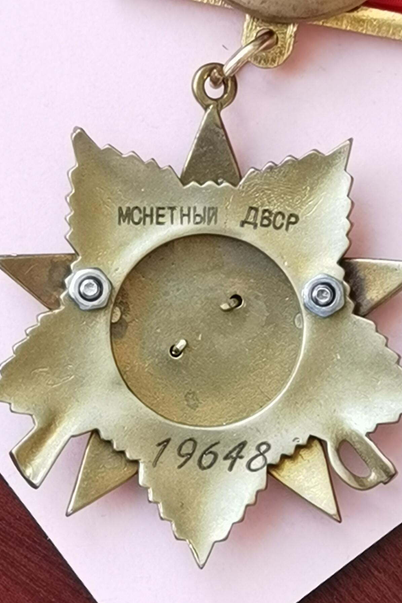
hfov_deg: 9.7
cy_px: 301
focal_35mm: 141
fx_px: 2361
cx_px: 200
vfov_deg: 14.5
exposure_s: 1/100
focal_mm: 6.71
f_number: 1.9
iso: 80
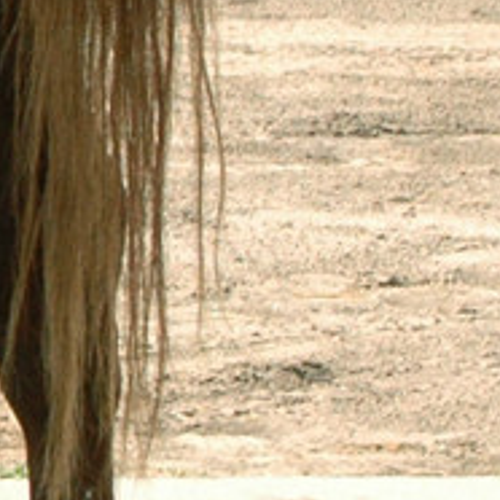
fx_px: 6270
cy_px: -413
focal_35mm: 384
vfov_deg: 4.5
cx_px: -1599
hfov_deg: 4.2
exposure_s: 1/320
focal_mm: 35
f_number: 9
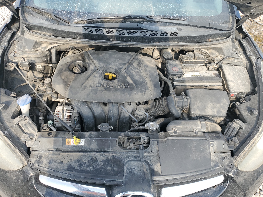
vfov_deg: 53.1
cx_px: 132
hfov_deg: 67.3
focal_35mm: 26
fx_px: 198
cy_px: 98
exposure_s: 1/455
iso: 50
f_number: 1.5
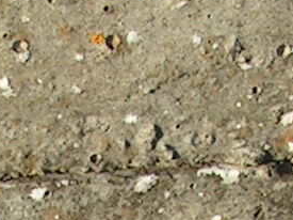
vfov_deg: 5.1
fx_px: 2394
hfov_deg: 6.9
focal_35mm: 283
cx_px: -83
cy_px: 548
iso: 50
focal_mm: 5.8
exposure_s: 1/200
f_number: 5.6
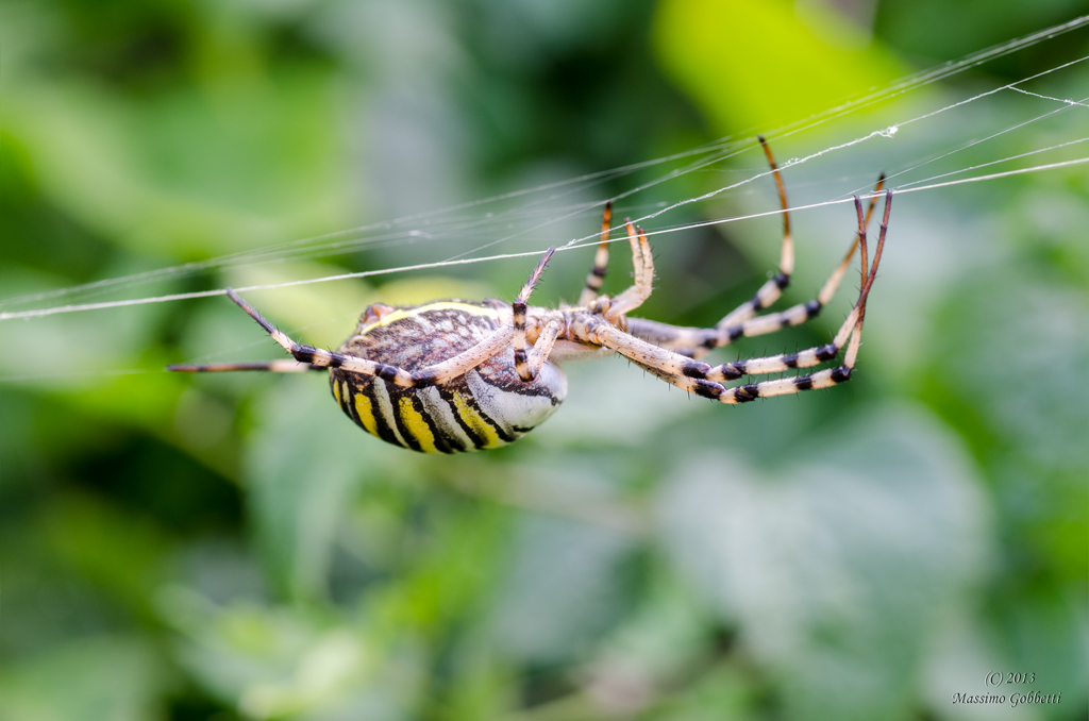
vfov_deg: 10.1
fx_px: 4075
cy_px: 360
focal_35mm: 135
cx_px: 544
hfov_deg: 15.2
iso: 200
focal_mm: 90
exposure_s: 1/30
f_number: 10
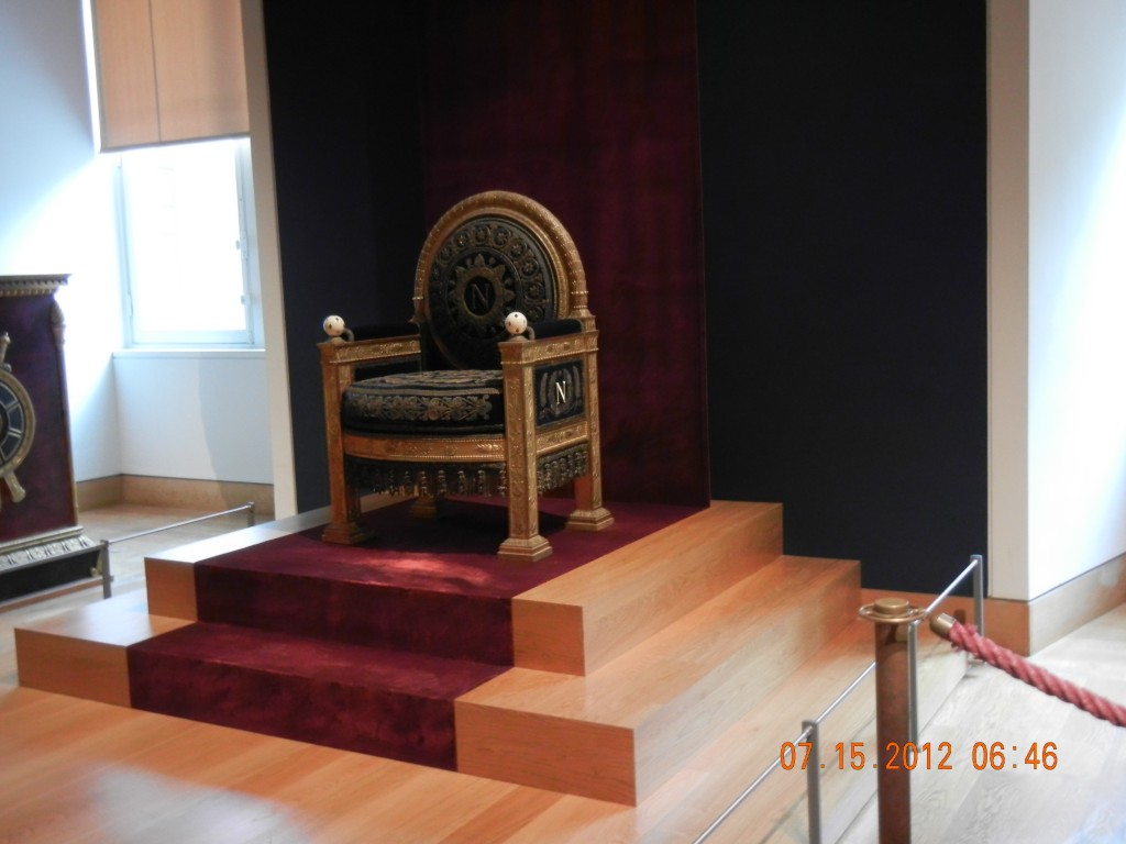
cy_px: 422
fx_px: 1269
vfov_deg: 36.8
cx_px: 563
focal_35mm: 39
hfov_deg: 47.9
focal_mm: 7.1
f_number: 3.7
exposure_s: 1/2.6
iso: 200
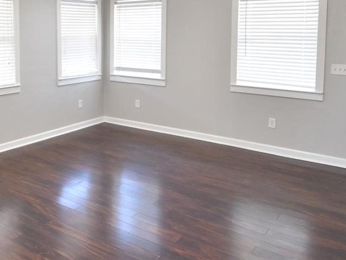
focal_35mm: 36
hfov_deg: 48.7
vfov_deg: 38.4
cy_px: 58
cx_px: 74
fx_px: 360
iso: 800
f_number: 3.5
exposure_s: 1/45
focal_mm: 10
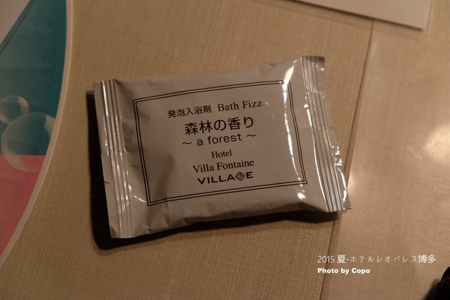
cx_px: 225
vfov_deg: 17.9
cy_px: 150
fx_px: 950
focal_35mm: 76
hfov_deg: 26.7
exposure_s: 1/280
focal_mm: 50.5
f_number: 4
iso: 2500
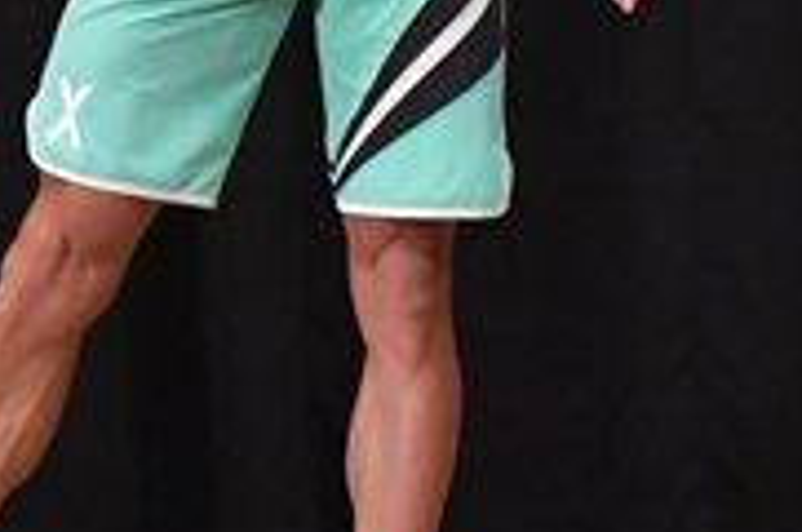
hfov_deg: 2.2
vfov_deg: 1.5
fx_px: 20682
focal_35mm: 930
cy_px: -31
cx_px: 645
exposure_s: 1/400
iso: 6400
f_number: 5.6
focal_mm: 145
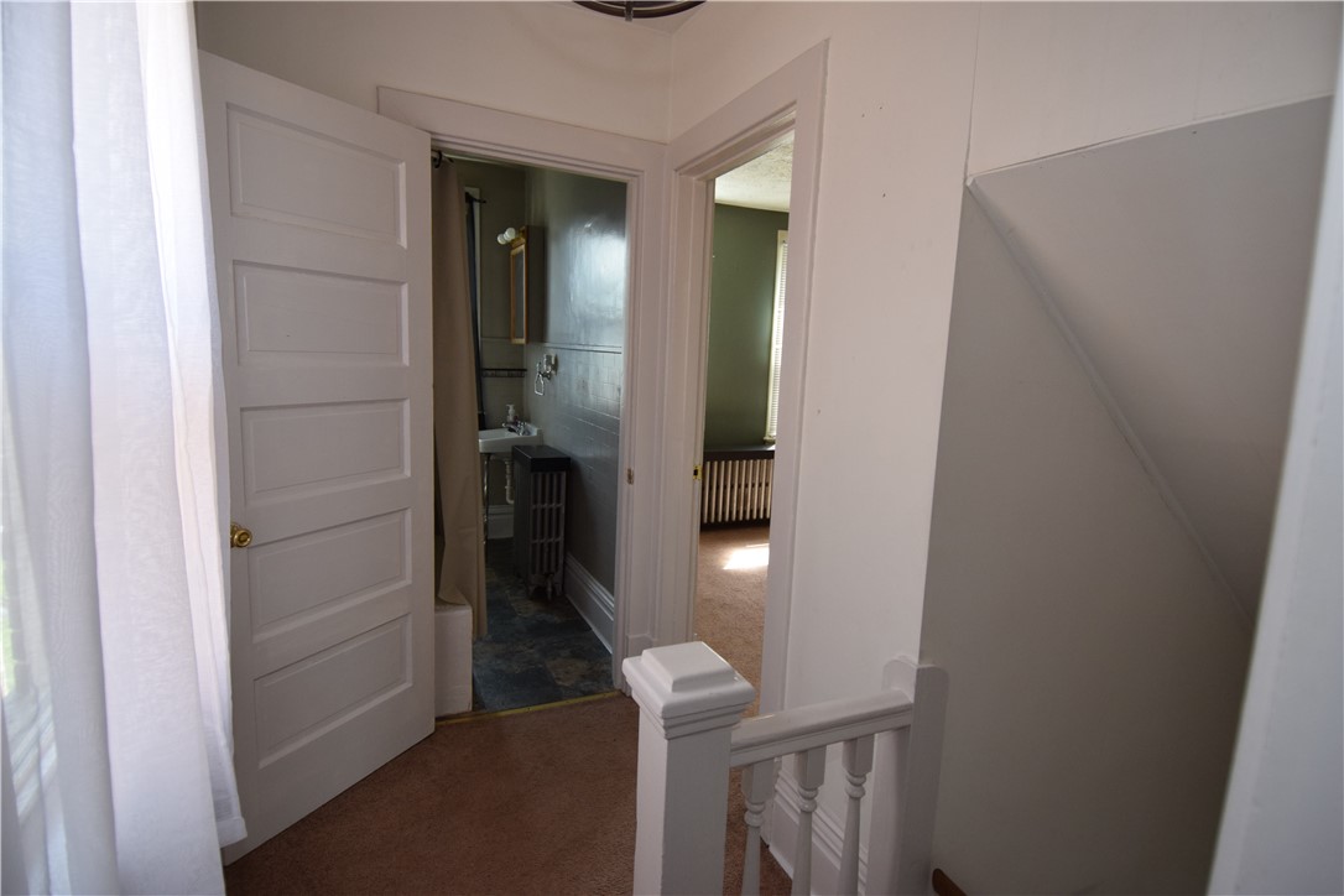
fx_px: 672
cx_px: 672
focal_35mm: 18
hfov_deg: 90.0
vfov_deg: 67.4
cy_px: 448
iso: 800
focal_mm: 12
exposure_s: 1/100
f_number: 5
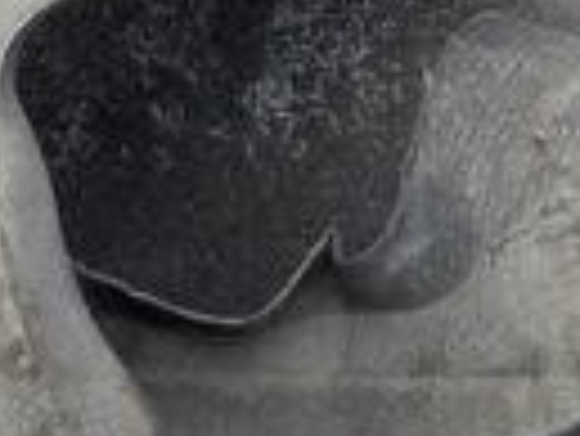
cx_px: 121
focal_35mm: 186
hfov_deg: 10.6
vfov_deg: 8.0
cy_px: 440
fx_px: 3119
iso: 125
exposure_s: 1/250
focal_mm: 4.1
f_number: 3.3
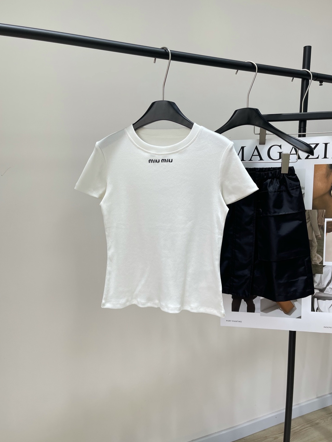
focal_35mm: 27
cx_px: 169
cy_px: 218
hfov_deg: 51.4
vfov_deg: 65.3
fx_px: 345
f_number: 1.6
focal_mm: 5.1
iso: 32
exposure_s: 1/257
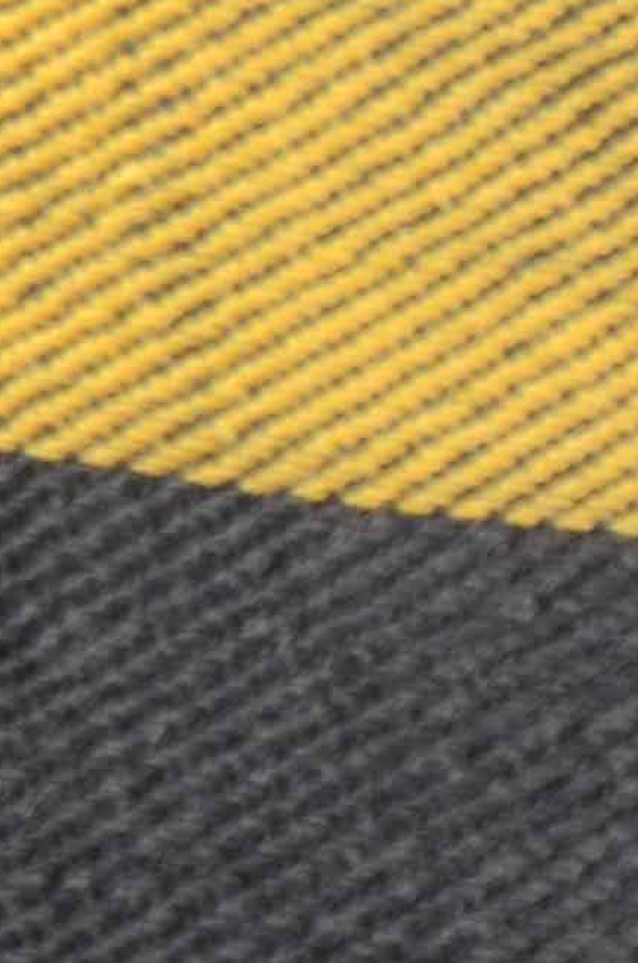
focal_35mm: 1192
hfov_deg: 1.1
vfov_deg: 1.7
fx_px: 31832
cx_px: -1183
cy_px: -1314
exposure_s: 1/160
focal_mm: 105
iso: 200
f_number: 8
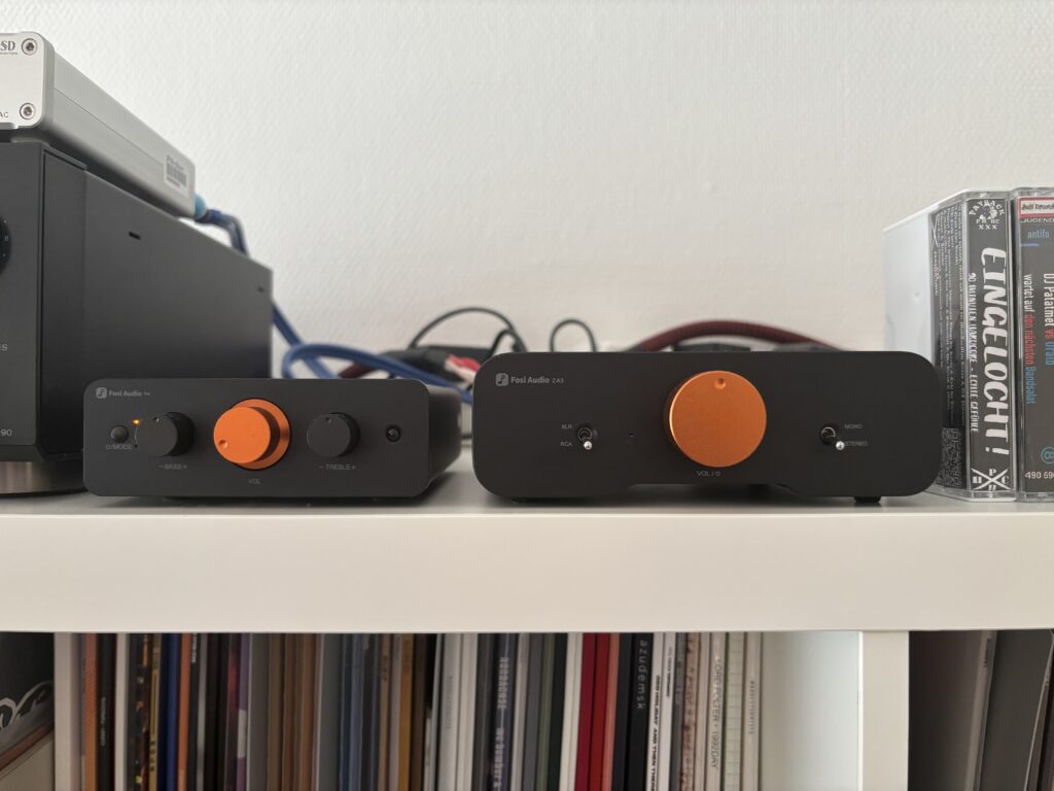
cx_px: 527
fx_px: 792
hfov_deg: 67.3
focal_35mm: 26
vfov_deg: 53.1
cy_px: 396
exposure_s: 1/60
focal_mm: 5.96
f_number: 1.6
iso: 160
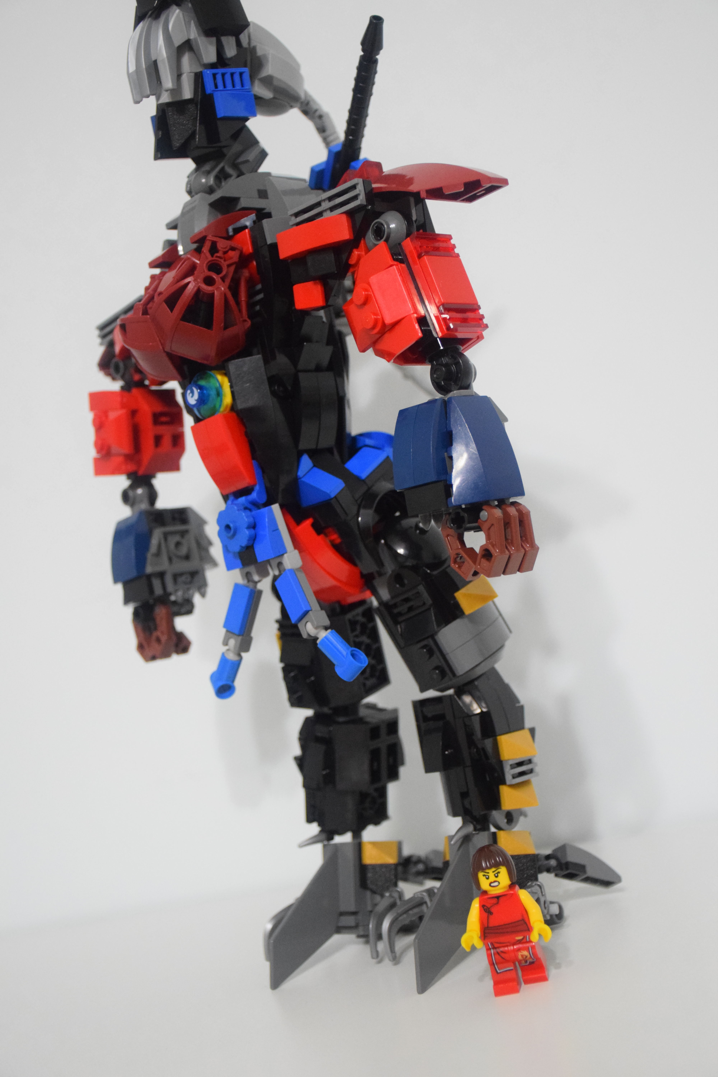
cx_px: 359
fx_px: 1526
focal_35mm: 51
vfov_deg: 38.9
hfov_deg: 26.5
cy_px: 538
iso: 3200
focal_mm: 34
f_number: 4.2
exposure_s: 1/80
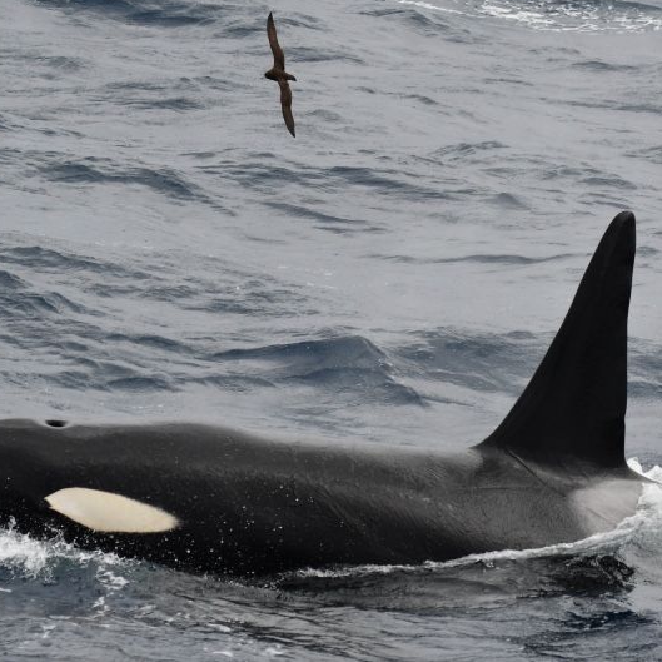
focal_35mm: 289
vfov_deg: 6.1
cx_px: 245
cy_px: 330
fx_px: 6253
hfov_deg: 6.1
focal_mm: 150
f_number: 8
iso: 400
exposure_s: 1/2000
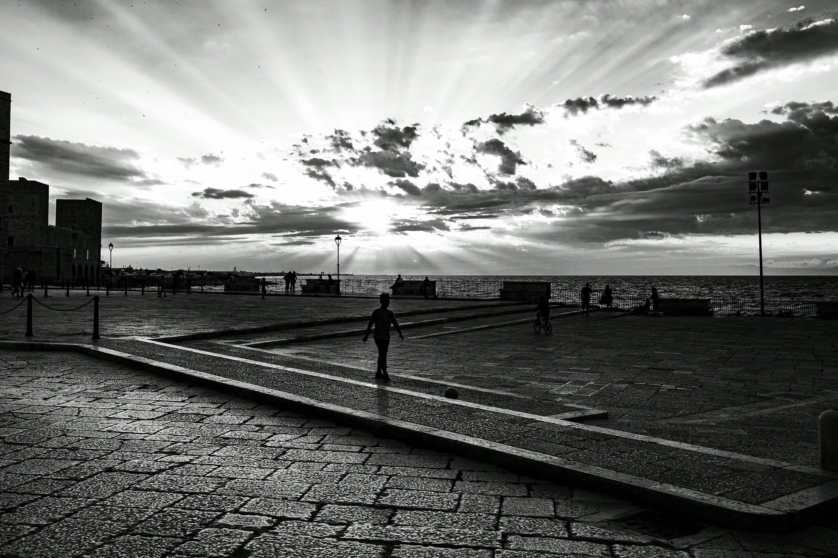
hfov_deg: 54.4
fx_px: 815
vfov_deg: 37.8
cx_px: 392
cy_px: 241
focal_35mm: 35
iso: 125
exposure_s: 1/400
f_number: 5
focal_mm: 30
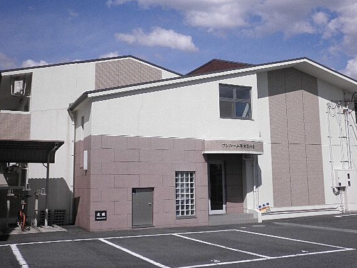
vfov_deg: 35.9
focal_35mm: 40
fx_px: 413
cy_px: 122
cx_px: 189
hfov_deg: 46.8
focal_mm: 6.1
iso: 80
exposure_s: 1/320
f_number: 9.1
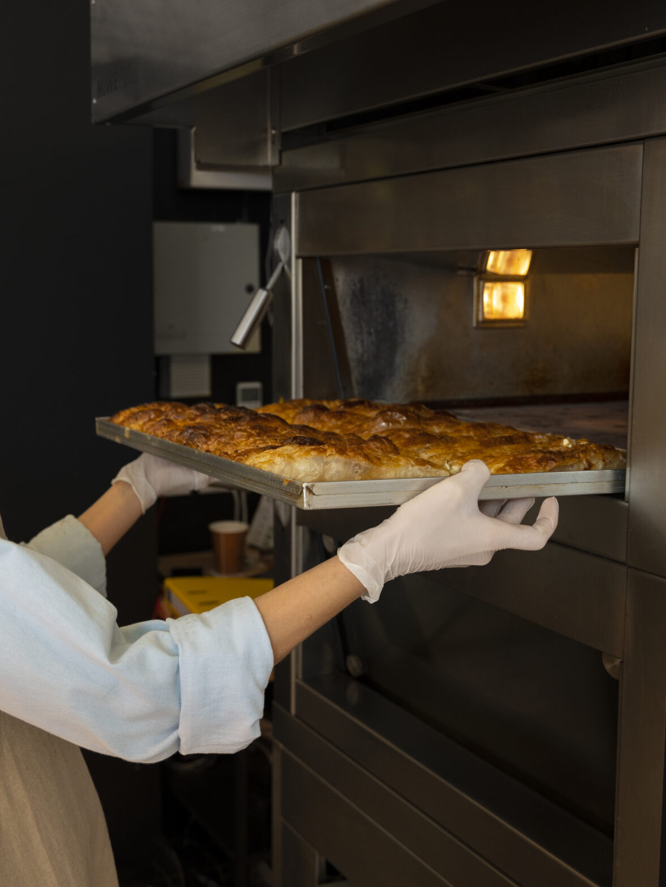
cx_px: 276
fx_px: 1129
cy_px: 426
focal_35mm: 44
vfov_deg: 42.9
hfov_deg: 32.8
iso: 800
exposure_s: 1/500
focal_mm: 28
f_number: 3.5
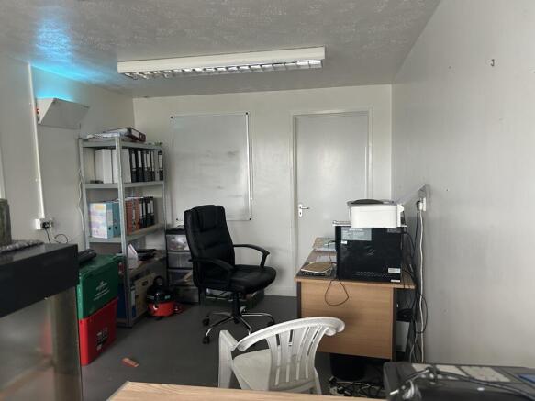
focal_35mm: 26
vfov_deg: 53.0
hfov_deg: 67.3
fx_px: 402
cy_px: 200
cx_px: 268
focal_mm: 5.7
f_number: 1.5
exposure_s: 1/50
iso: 250
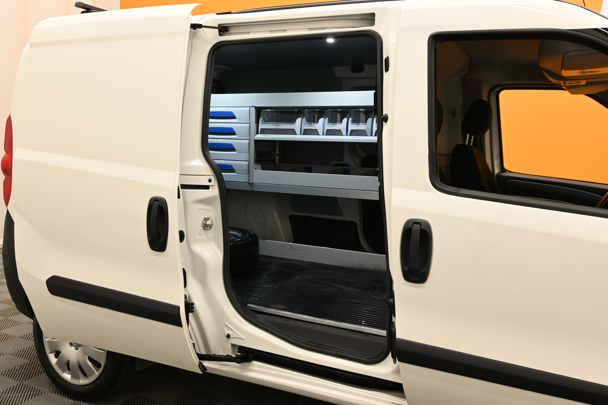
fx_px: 532
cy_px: 202
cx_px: 304
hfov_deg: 59.5
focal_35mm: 32
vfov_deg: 41.7
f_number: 5.6
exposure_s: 1/30
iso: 800
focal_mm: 21
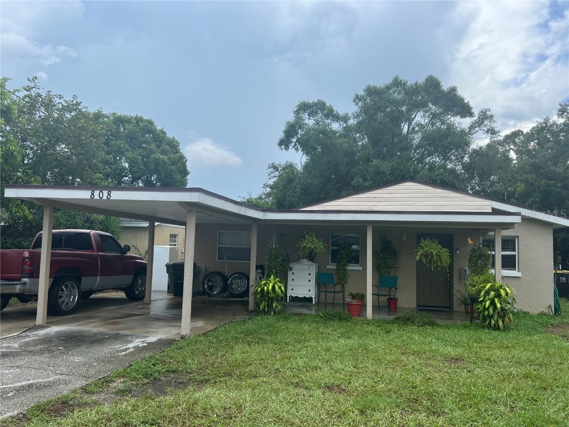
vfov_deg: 53.1
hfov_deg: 67.3
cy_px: 214
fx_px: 427
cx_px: 284
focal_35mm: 26
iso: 50
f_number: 1.5
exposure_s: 1/2513
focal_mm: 5.7
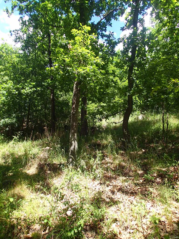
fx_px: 172
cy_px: 120
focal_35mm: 25
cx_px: 90
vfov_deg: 69.4
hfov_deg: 54.9
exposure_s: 1/320
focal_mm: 4.5
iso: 100
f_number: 2.8
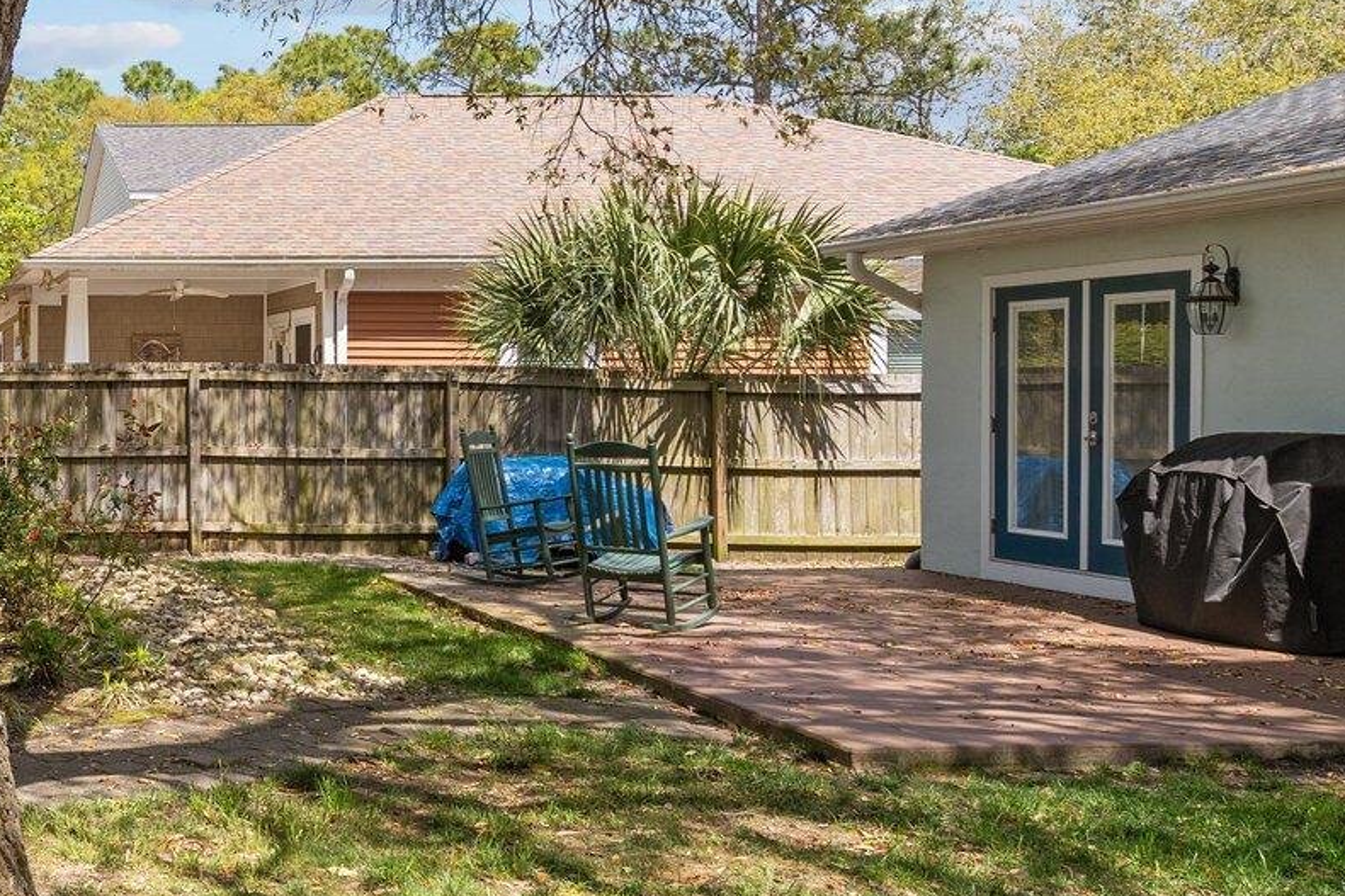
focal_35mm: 44
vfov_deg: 30.5
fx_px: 1643
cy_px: 402
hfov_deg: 37.6
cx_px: -114
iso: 125
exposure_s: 1/250
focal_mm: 17
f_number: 6.3
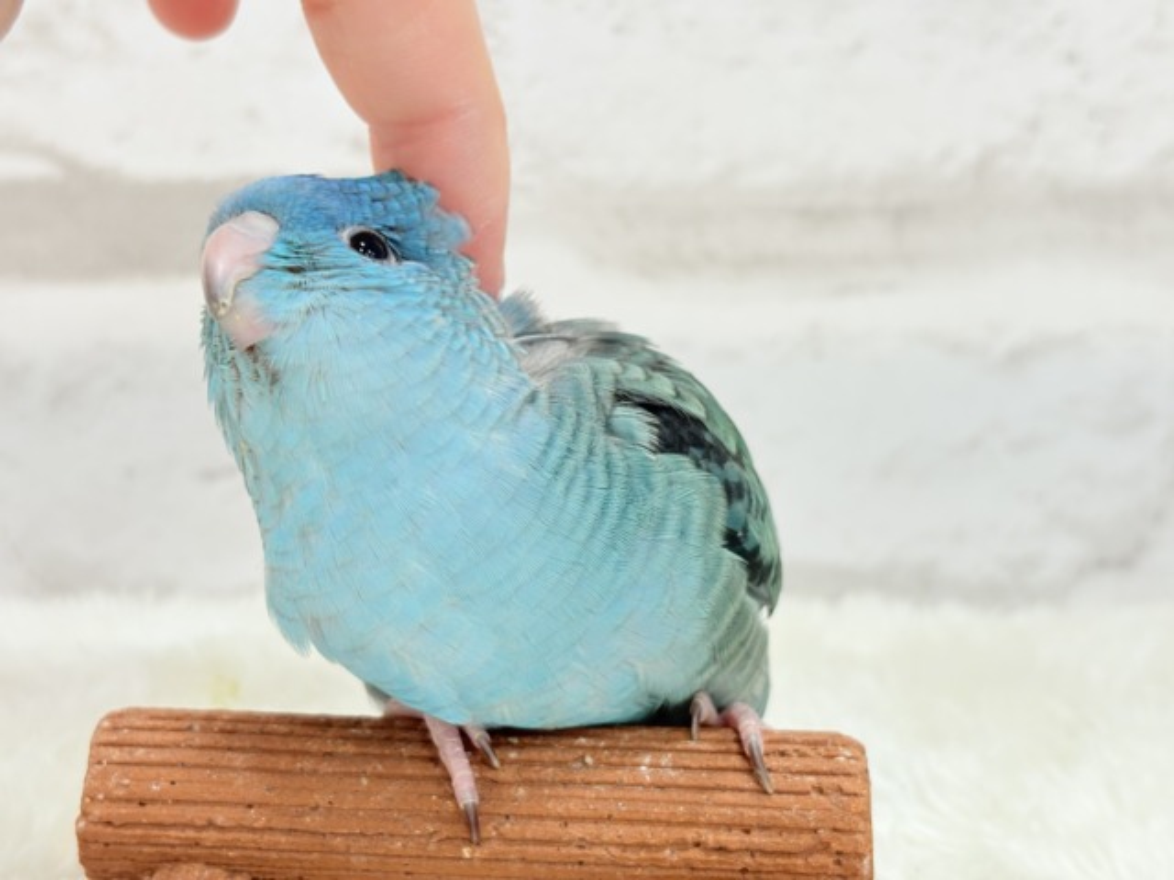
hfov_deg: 36.8
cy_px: 440
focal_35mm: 52
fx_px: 1764
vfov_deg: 28.0
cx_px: 587
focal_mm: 5.96
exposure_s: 1/50
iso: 50
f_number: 1.6
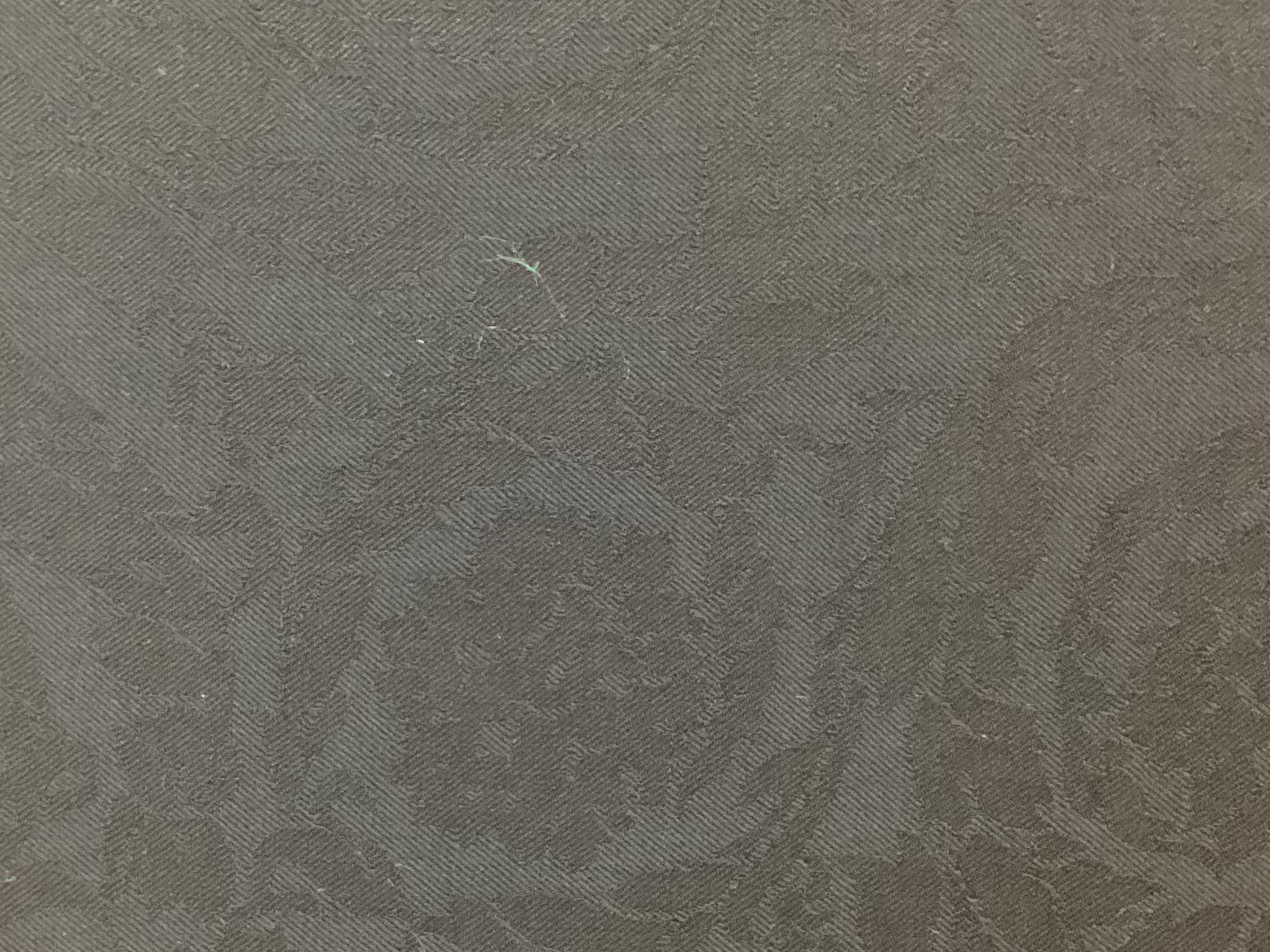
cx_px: 475
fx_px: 1908
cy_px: 657
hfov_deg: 36.6
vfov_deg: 27.8
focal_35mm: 52
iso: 500
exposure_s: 1/30
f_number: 2.4
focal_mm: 3.3
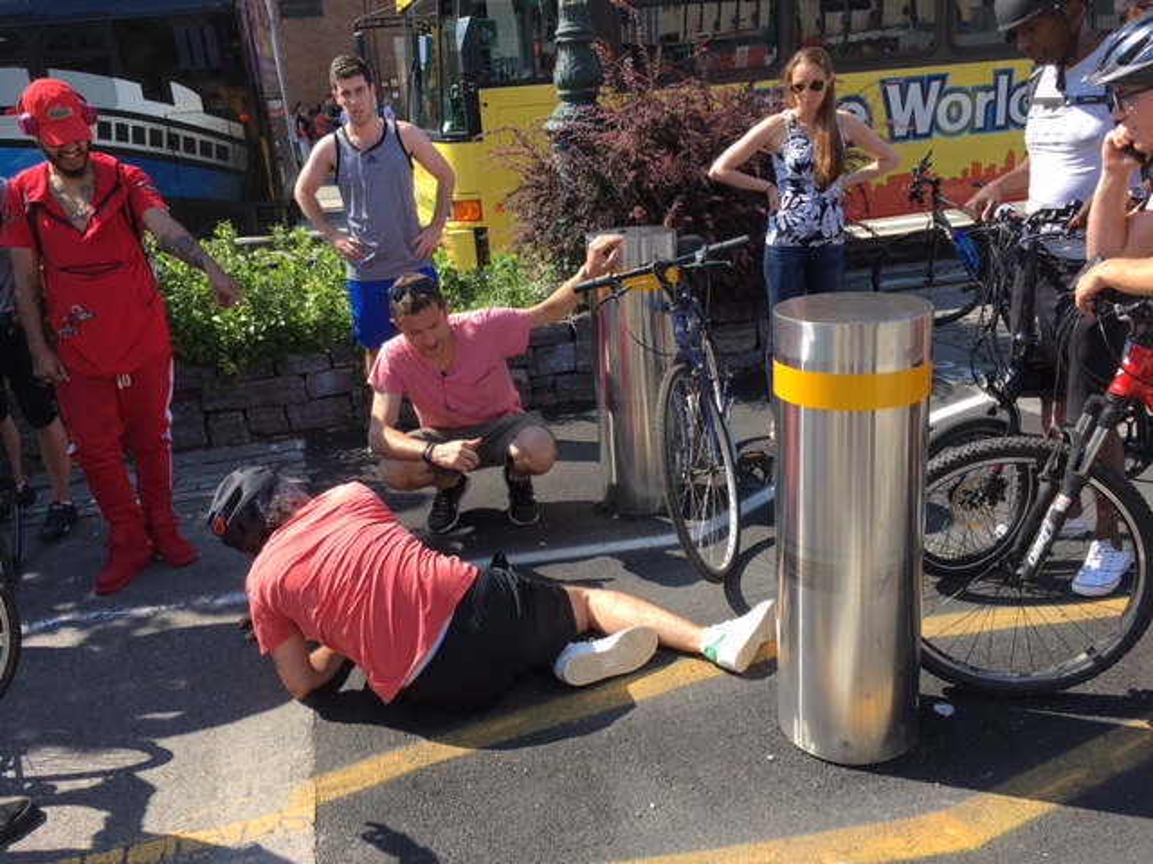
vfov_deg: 48.2
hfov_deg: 61.7
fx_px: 966
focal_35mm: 29
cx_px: 576
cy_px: 432
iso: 25
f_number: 2.2
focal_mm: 4.15
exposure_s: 1/663
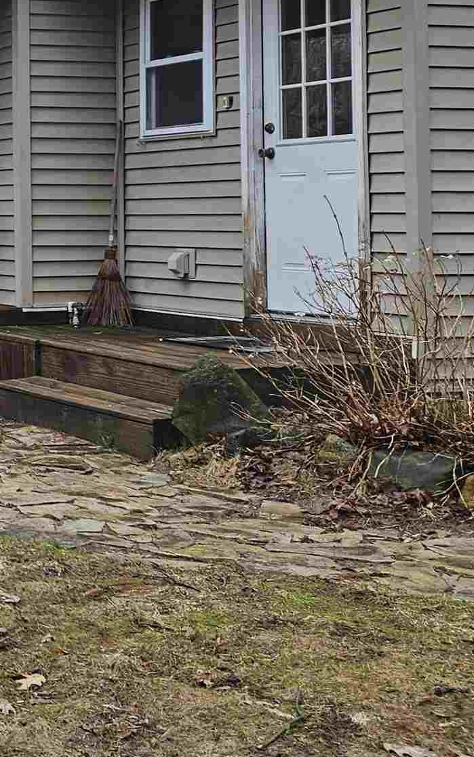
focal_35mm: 67
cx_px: -391
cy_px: 183
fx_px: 1384
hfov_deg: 16.2
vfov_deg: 30.1
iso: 25
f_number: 1.8
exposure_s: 1/134
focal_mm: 5.4
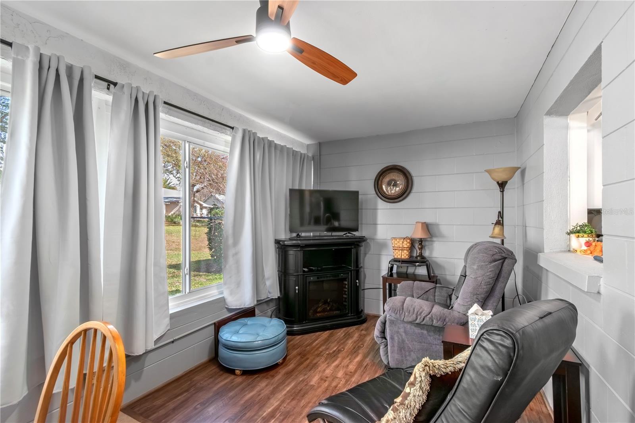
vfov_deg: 77.3
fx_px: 265
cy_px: 212
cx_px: 318
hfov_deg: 100.4
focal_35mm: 15
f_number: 9
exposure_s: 1/2.5
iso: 250
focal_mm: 10
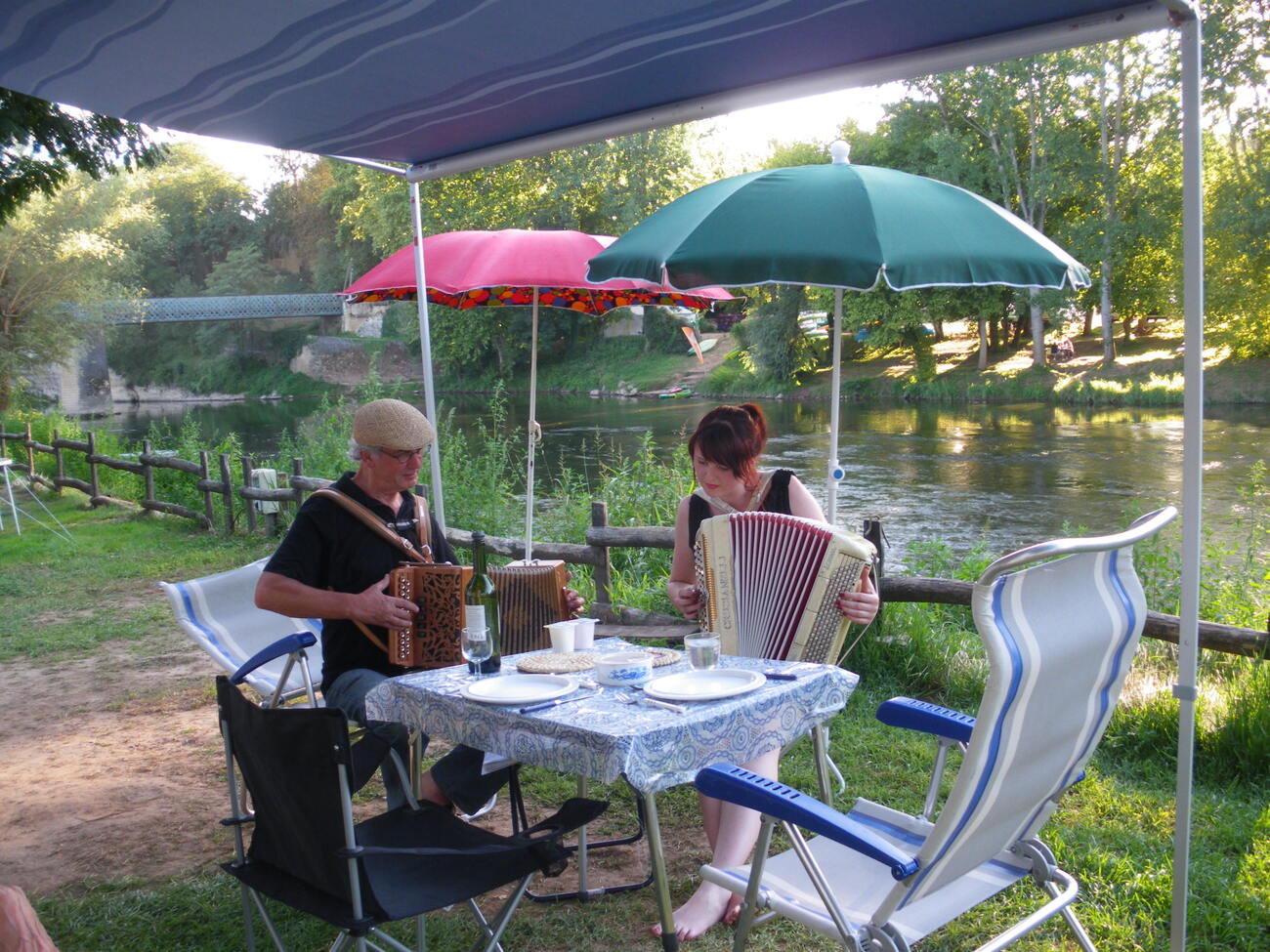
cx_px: 635
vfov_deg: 39.7
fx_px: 1321
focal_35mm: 36
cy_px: 476
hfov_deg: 51.4
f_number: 3.5
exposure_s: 1/50
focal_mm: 6.3
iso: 100
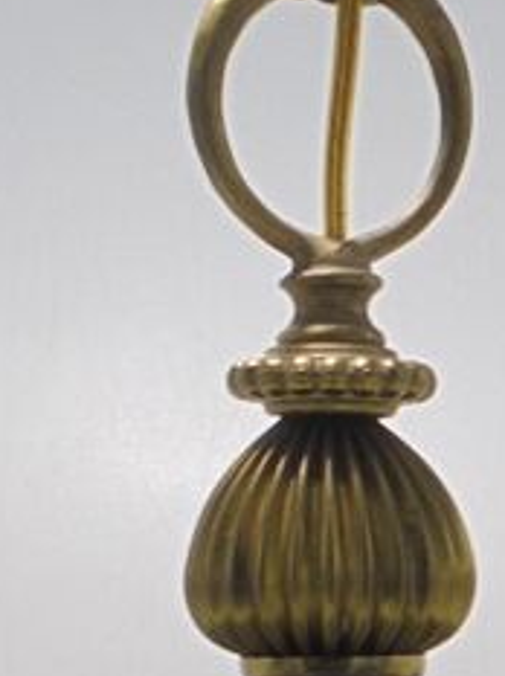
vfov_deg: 12.8
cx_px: 312
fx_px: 2867
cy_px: 981
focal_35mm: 147
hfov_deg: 10.1
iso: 100
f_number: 4.2
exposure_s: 1/50
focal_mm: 6.9
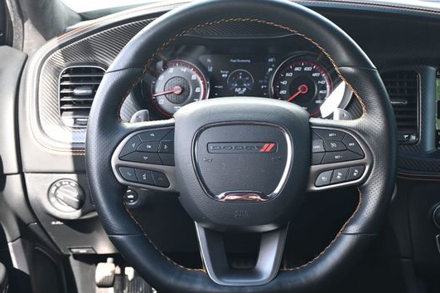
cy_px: 150
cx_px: 240
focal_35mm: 48
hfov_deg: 41.2
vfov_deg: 28.1
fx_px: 585
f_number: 4.5
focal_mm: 26.5
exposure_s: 1/125
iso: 560
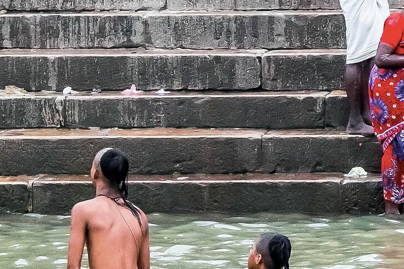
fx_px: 2570
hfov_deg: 8.8
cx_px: 579
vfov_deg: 6.0
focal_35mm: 229
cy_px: 15
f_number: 8
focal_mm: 46.3
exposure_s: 1/550
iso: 6400
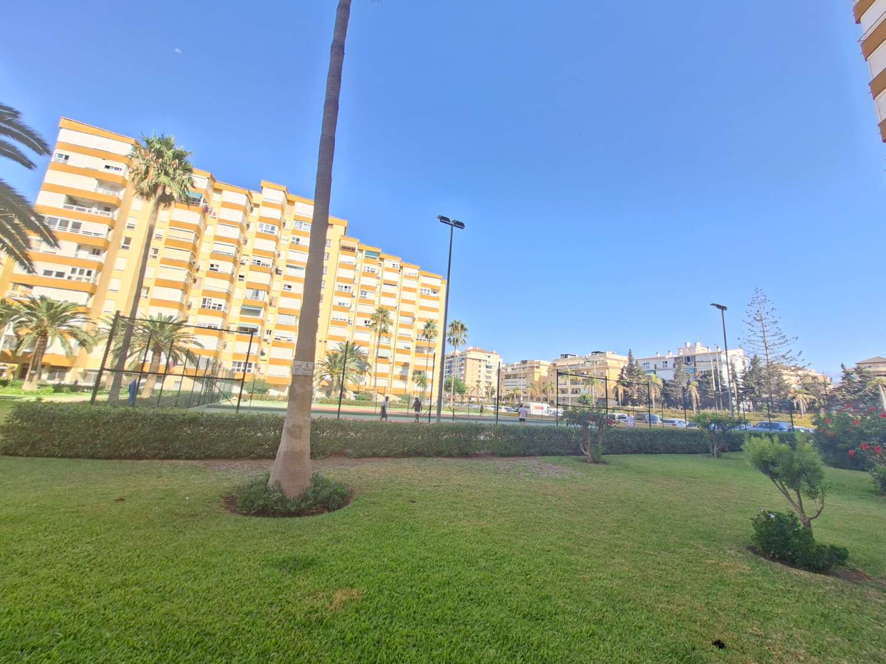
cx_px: 443
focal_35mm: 13
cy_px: 332
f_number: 2.2
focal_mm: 1.74
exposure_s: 1/247
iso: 40
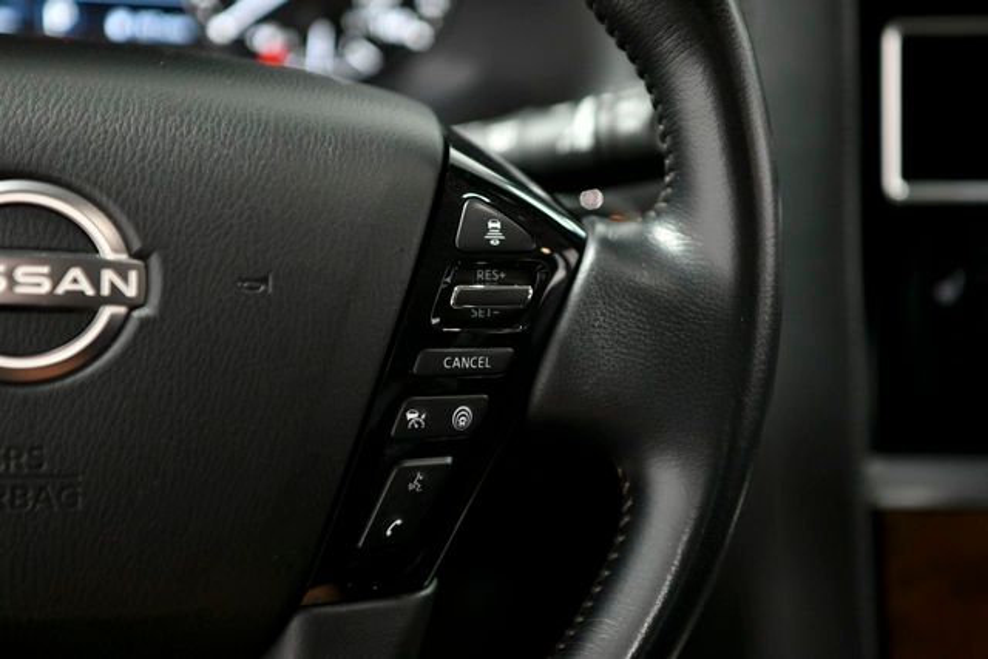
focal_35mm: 70
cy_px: 330
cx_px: 494
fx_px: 1921
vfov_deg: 19.5
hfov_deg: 28.8
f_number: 3.5
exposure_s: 1/160
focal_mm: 70
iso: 2500
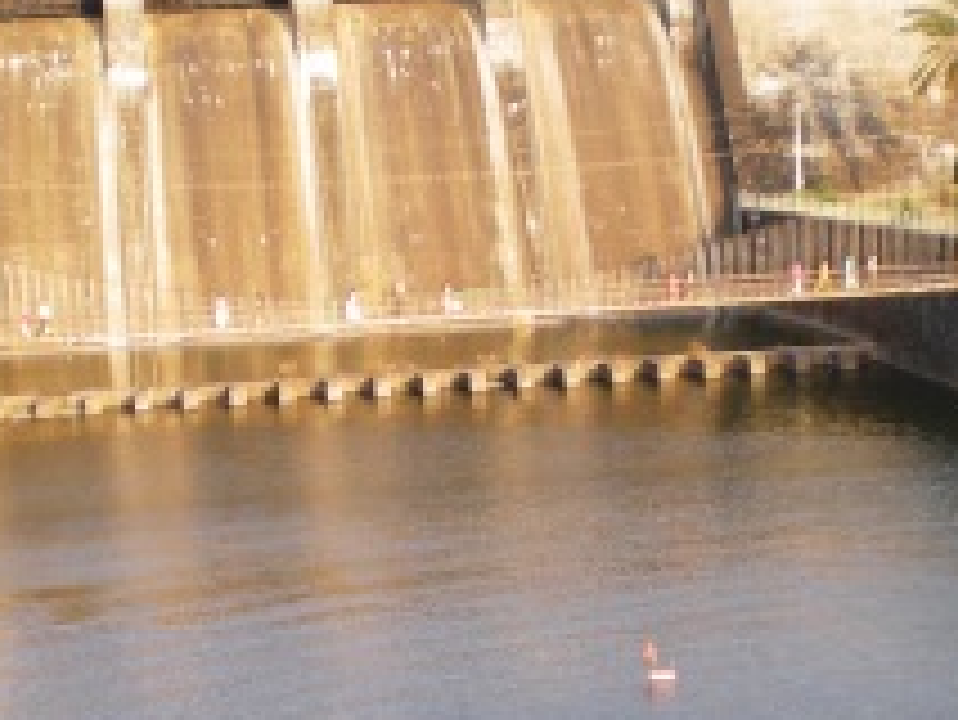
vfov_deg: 18.3
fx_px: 2215
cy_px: 558
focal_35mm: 80
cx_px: 445
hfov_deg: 24.4
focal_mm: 6.3
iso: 64
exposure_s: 1/90.5
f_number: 3.1
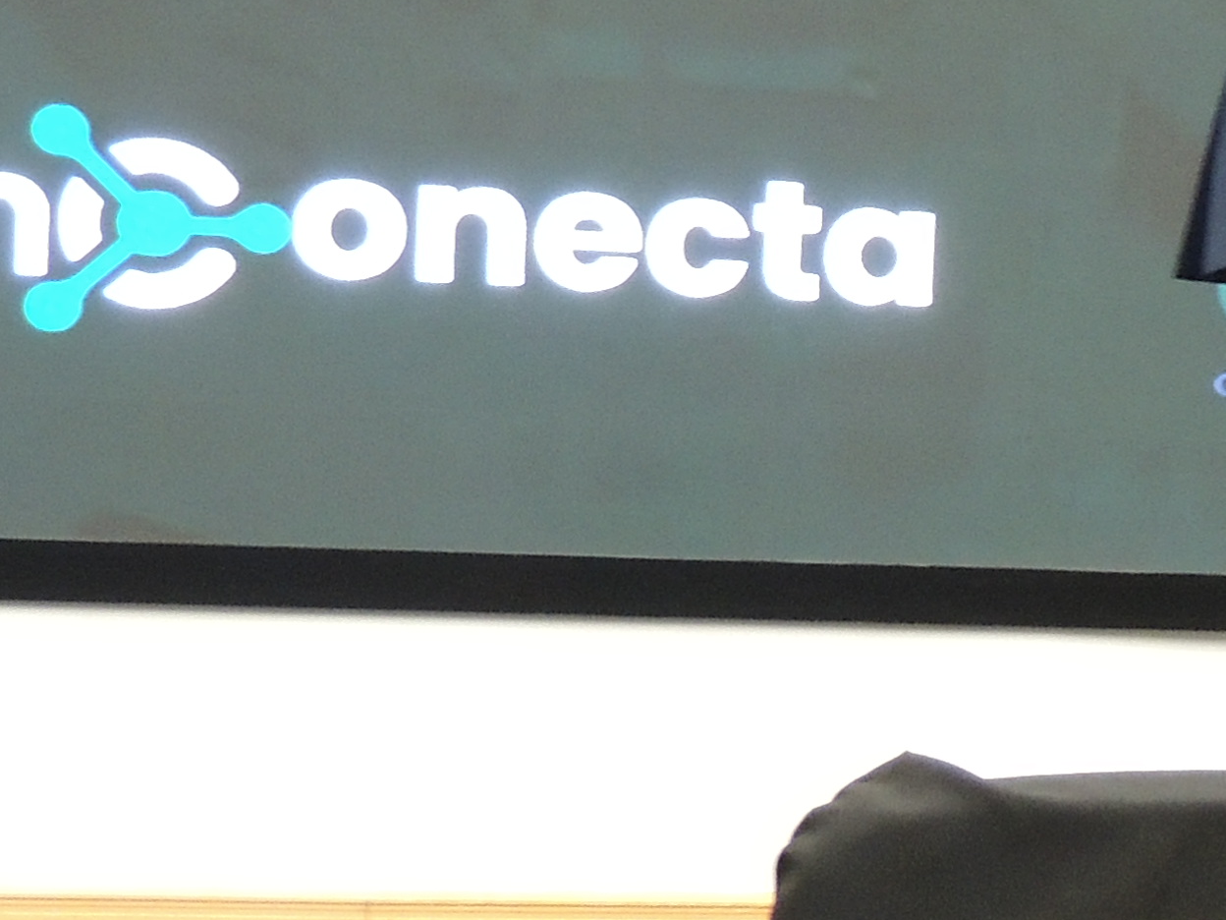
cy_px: 303
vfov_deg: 7.3
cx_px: 2130
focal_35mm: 203
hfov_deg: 9.3
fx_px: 7190
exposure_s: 1/15
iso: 560
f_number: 3.7
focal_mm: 9.8
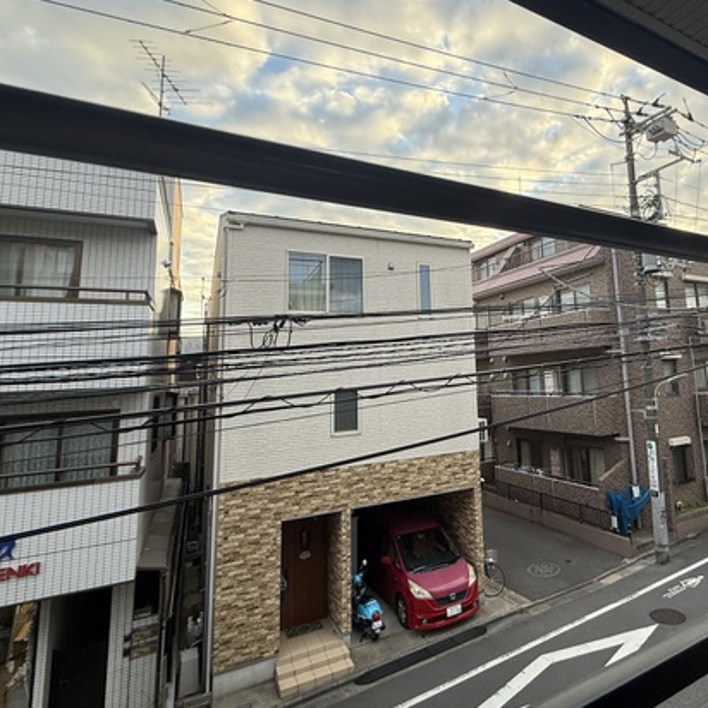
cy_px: 305
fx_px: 486
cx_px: 471
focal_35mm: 21
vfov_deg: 71.8
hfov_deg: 70.1
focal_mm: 2.22
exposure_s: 1/155
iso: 50
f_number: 2.2
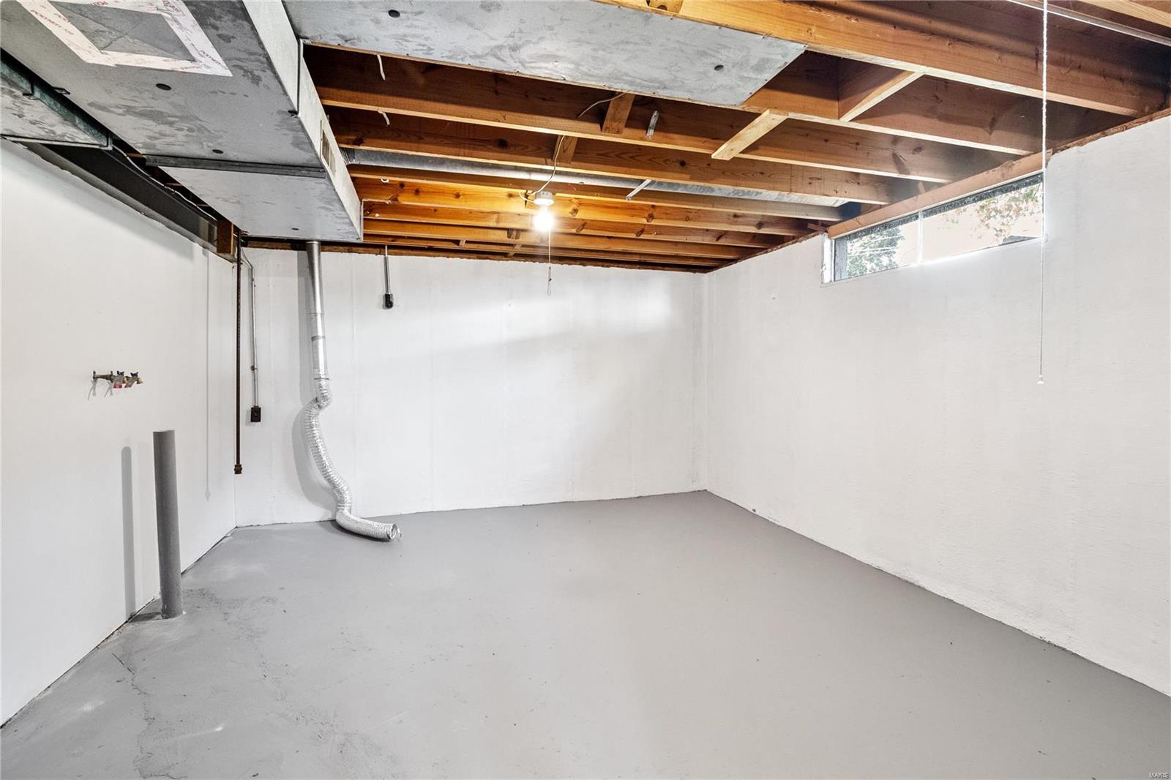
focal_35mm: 16
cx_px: 586
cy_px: 390
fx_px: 520
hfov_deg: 96.7
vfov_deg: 73.7
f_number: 6.3
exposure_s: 1/5
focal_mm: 8
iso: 400
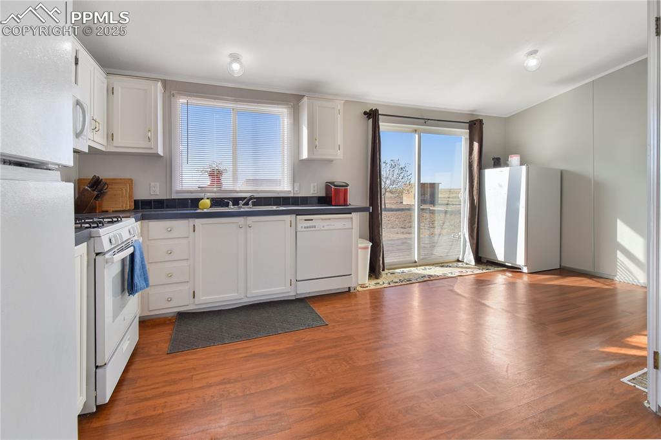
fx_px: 275
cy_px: 220
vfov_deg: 77.3
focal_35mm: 15
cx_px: 330
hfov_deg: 100.4
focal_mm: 10
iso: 320
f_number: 8
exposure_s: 1/50
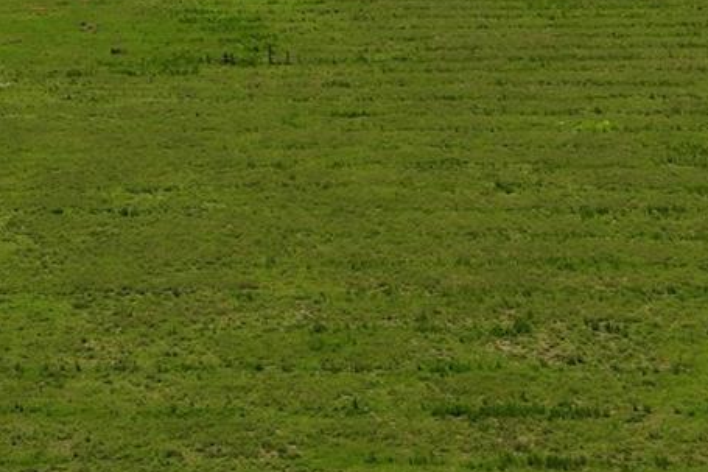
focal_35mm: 102
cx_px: 271
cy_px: -209
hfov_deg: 20.0
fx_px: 2005
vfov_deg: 12.8
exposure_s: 1/320
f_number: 9
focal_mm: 10.57
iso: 100
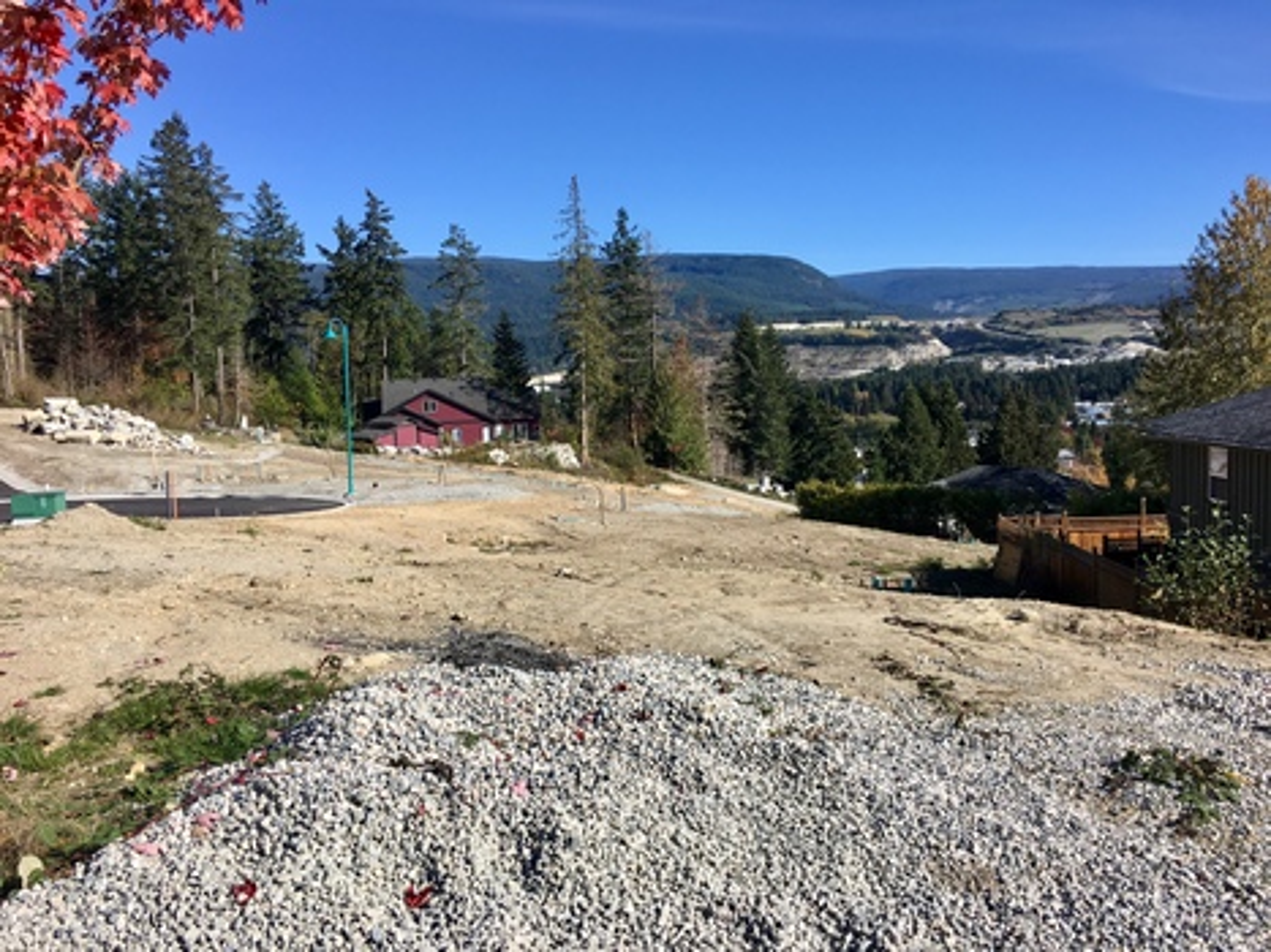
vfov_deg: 48.2
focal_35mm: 29
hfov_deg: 61.7
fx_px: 1065
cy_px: 476
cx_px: 636
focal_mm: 4.15
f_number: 2.2
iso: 25
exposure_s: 1/1350
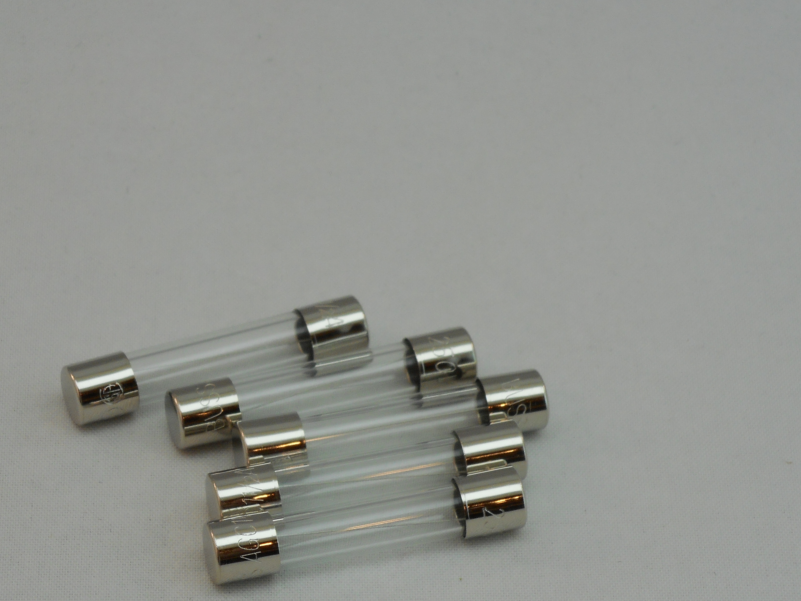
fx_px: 4281
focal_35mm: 185
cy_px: 410
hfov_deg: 10.7
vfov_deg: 8.0
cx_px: 348
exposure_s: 1/60
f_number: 5.9
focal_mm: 20.9
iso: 110
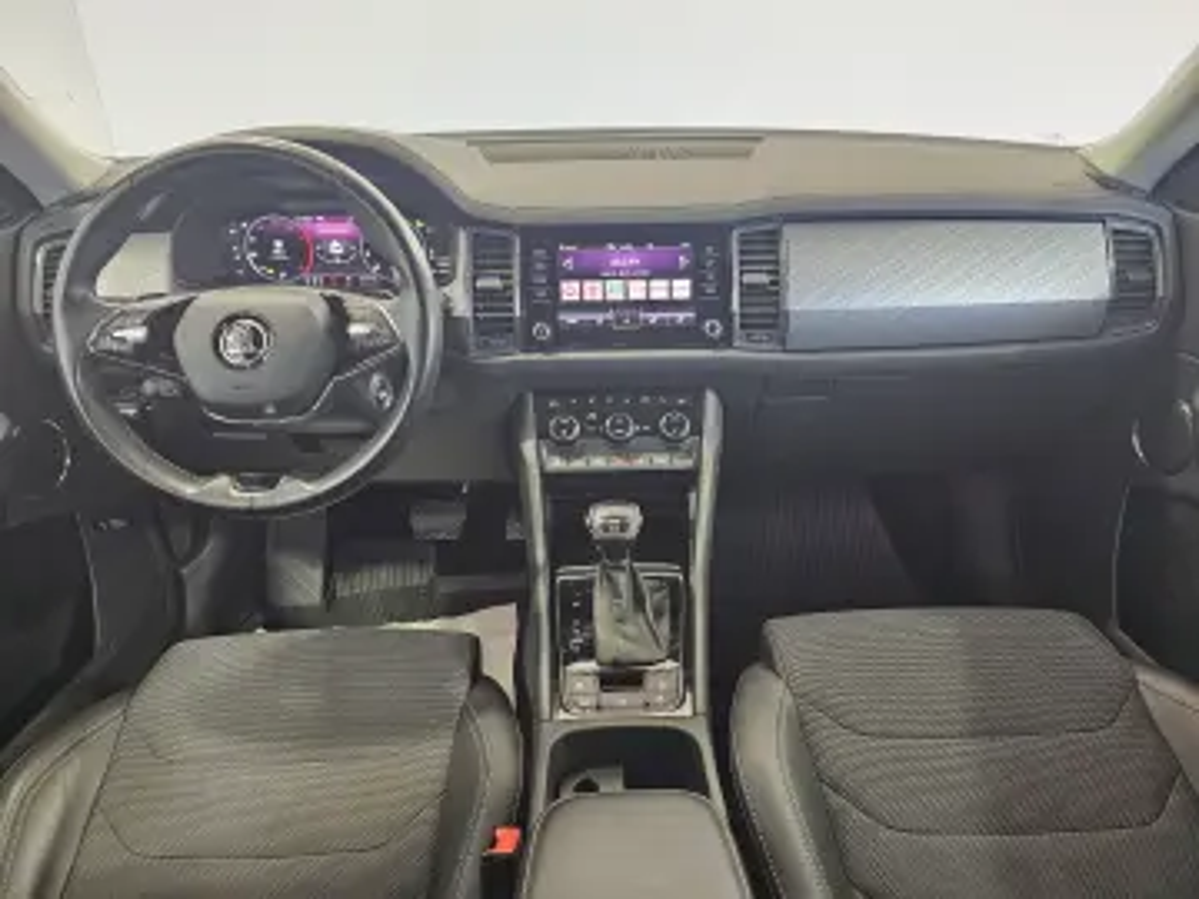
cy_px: 450
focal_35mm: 23
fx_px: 797
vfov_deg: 58.9
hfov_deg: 73.9
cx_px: 600
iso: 400
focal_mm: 6.3
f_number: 1.7
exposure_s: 1/100
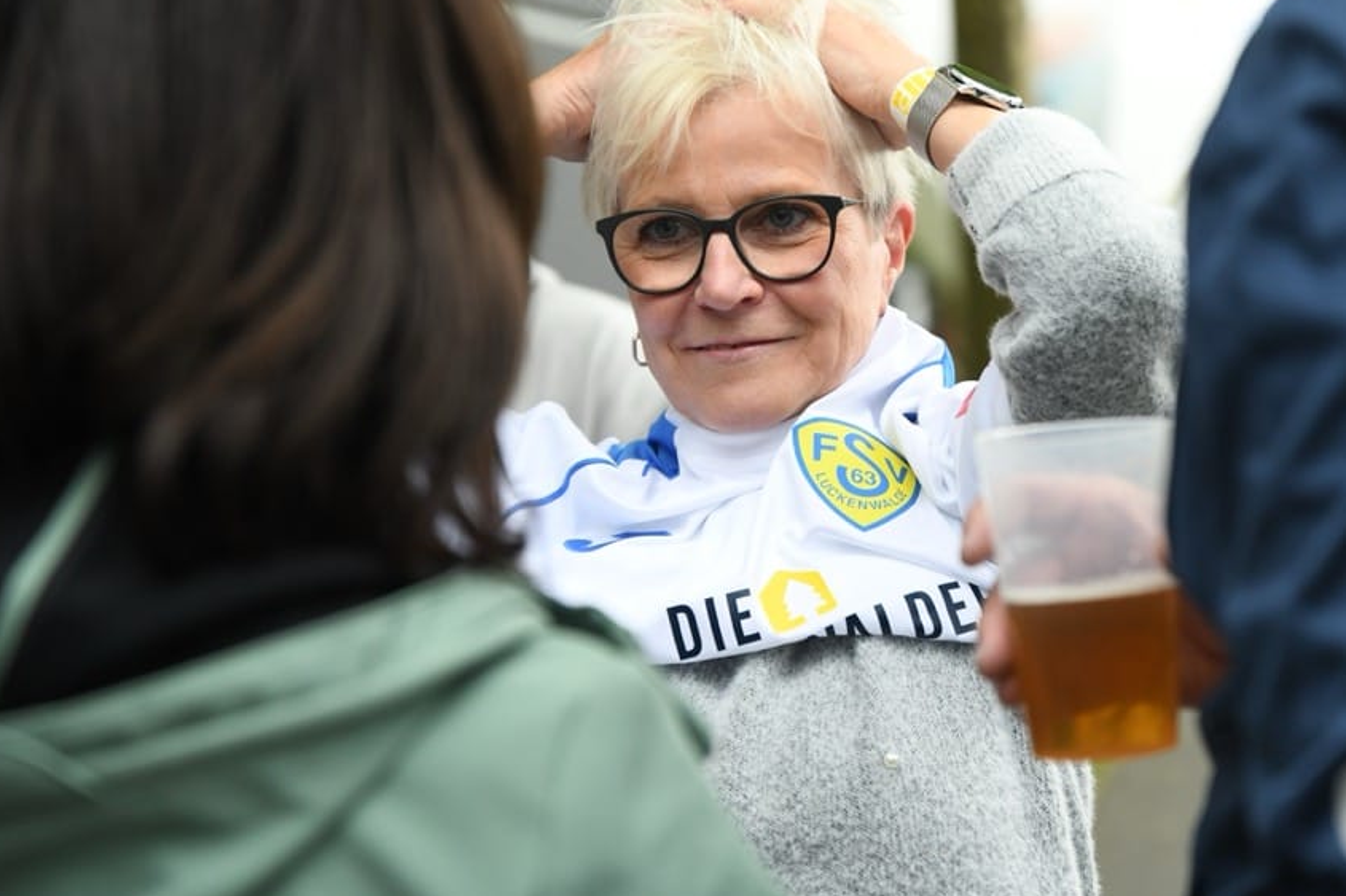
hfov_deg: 19.2
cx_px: 897
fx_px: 3962
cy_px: 271
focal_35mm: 106
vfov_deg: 12.9
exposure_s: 1/1000
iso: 1250
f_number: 3.5
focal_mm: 70
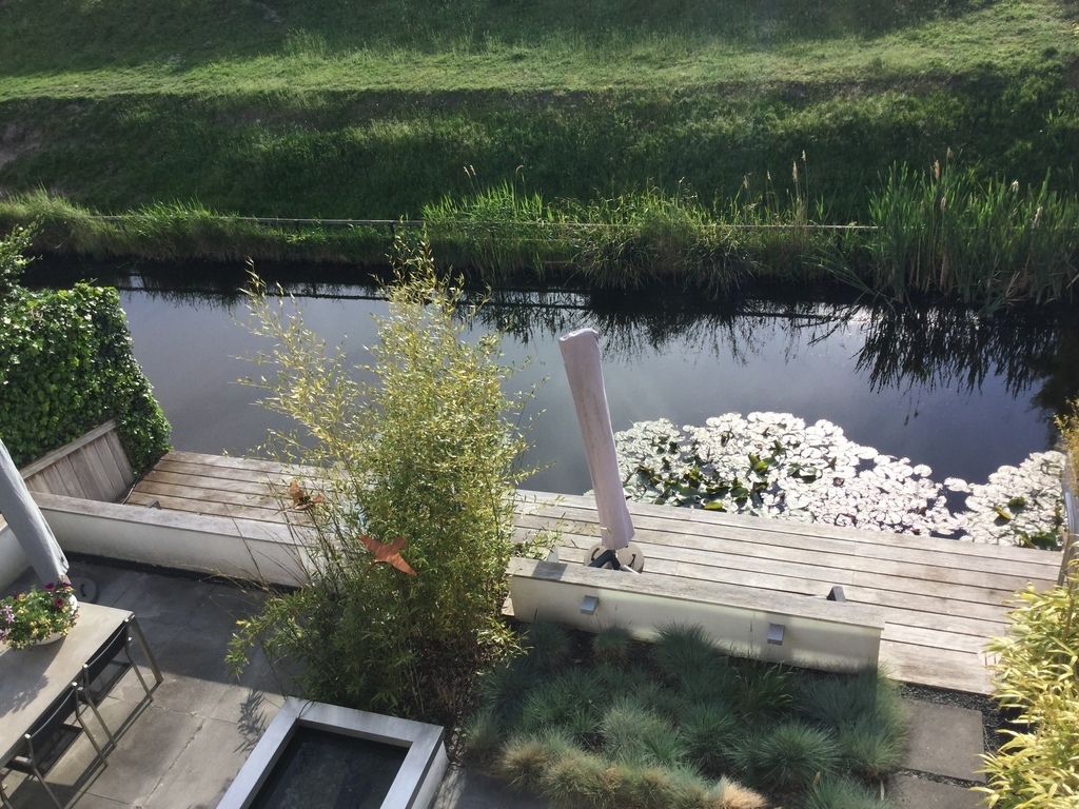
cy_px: 404
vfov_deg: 45.4
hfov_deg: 58.4
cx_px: 540
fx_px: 966
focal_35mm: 31
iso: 25
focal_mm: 3.3
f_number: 2.4
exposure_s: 1/806
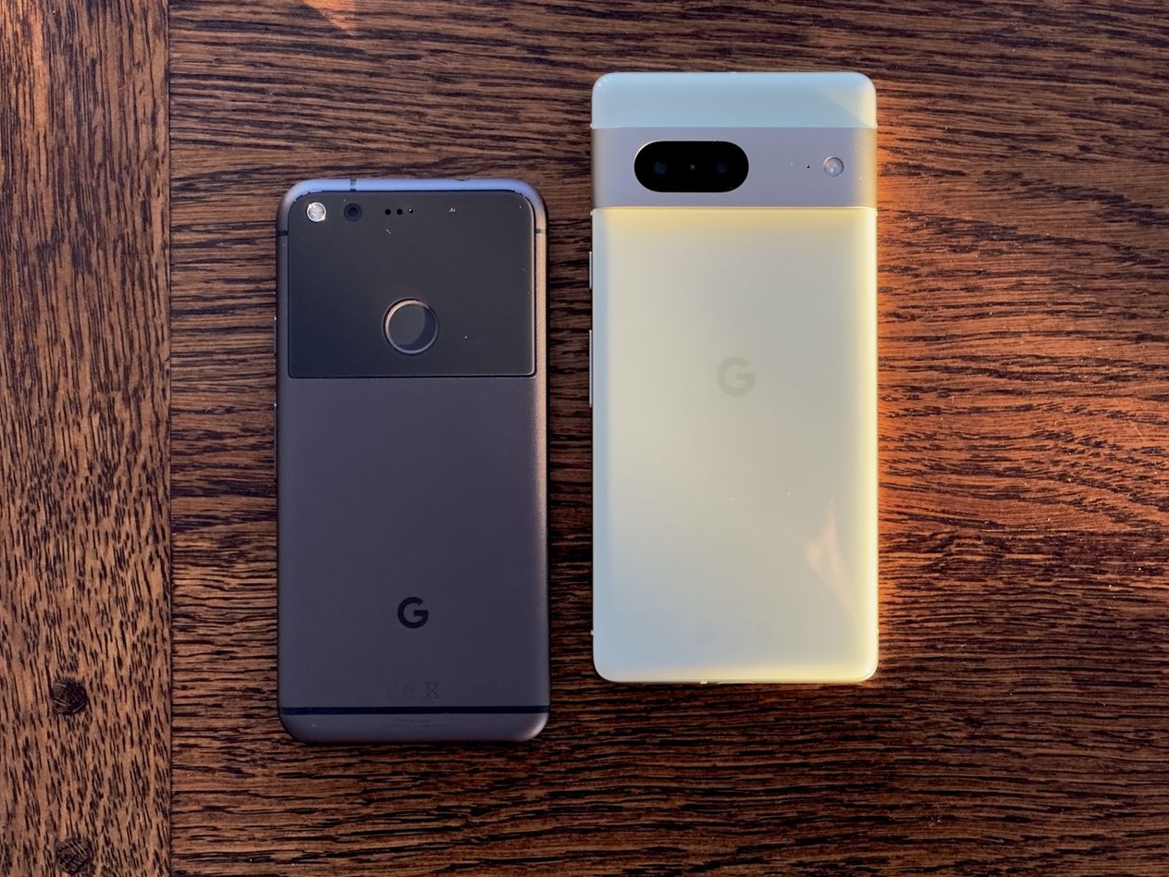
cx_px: 578
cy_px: 438
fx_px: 2634
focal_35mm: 78
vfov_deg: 18.9
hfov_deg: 25.0
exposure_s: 1/60
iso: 400
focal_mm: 9
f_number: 2.8
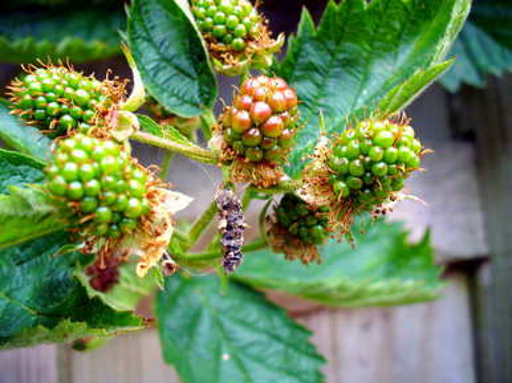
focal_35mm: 37
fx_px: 547
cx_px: 256
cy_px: 192
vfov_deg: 38.6
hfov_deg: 50.2
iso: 80
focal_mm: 6.1
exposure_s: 1/60
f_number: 2.8
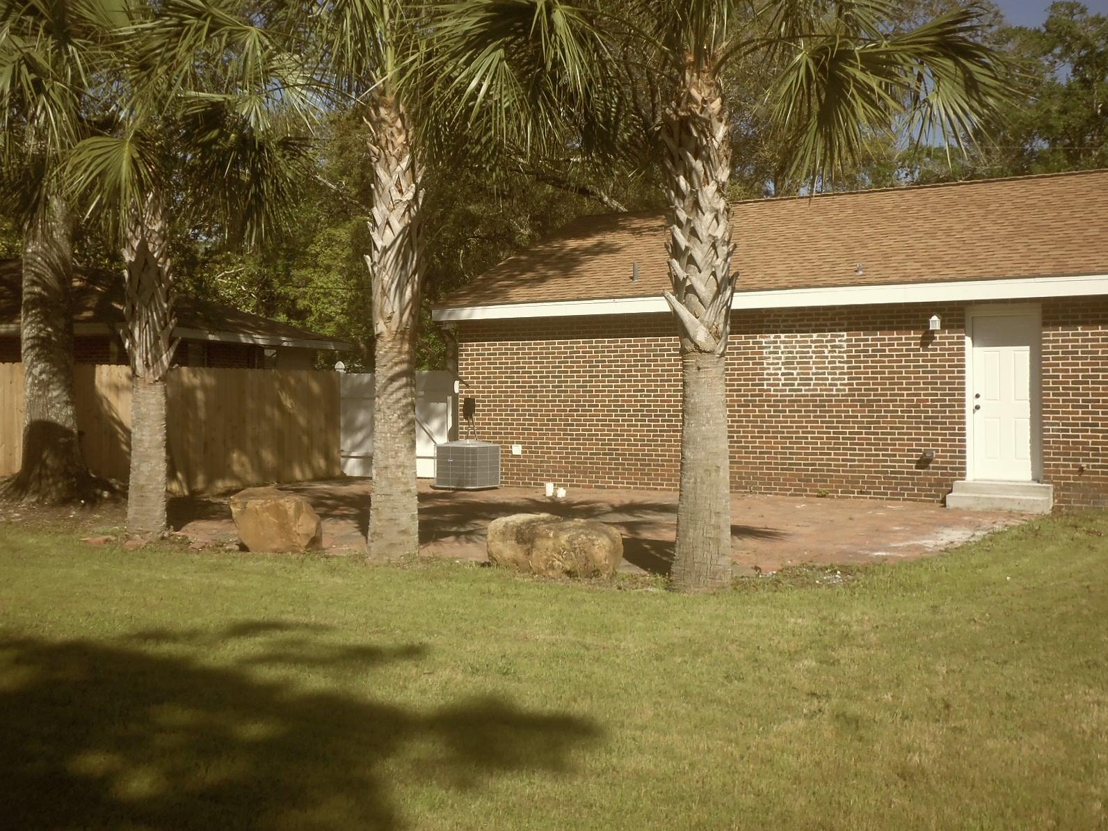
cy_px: 357
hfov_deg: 51.3
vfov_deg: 39.6
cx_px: 568
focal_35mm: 36
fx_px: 1152
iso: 64
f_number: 8.6
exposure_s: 1/125
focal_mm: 5.1
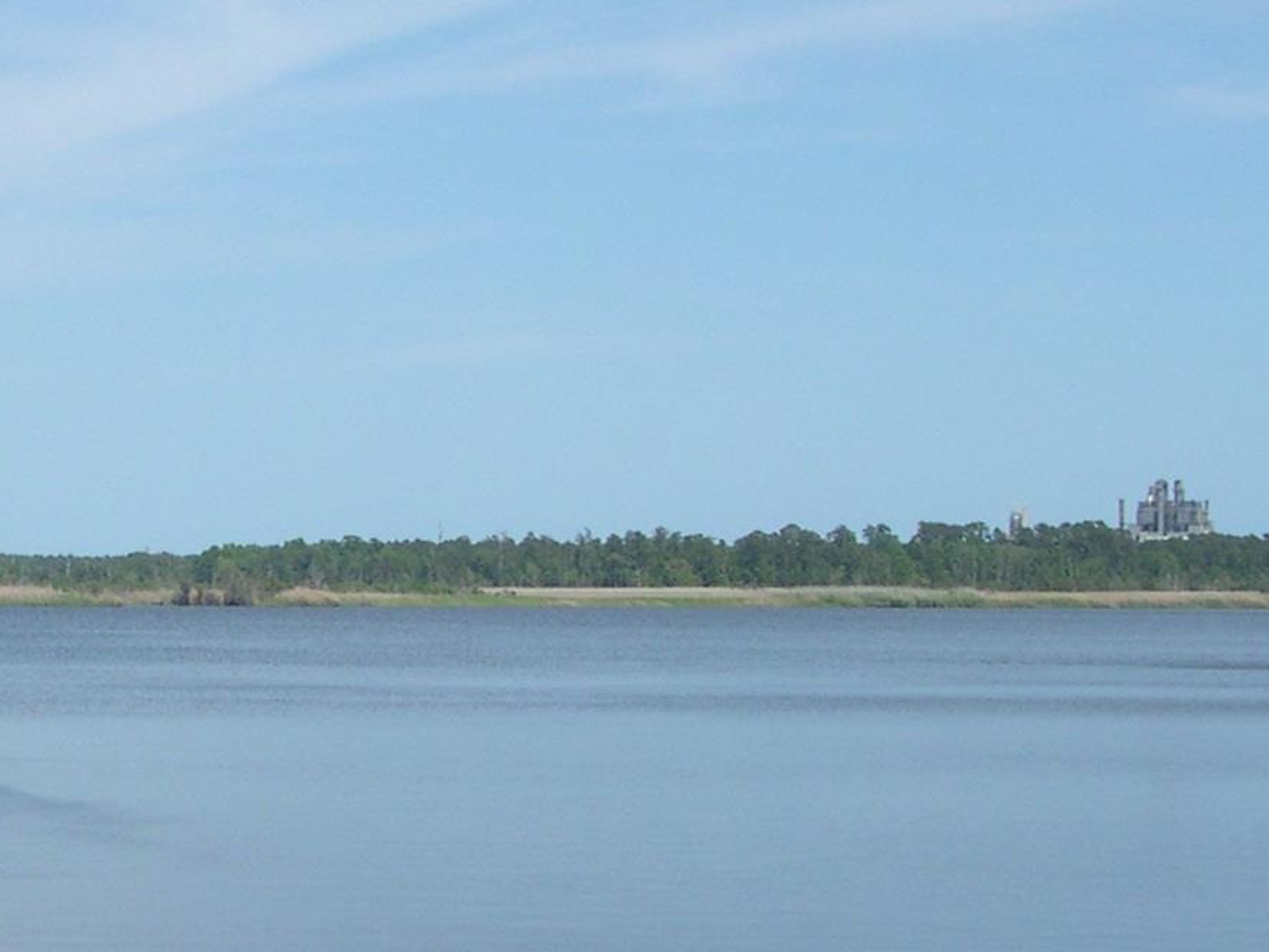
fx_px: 3593
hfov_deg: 19.2
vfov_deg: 15.1
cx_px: -140
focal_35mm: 98
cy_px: 524
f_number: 7.6
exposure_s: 1/239
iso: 100
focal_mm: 8
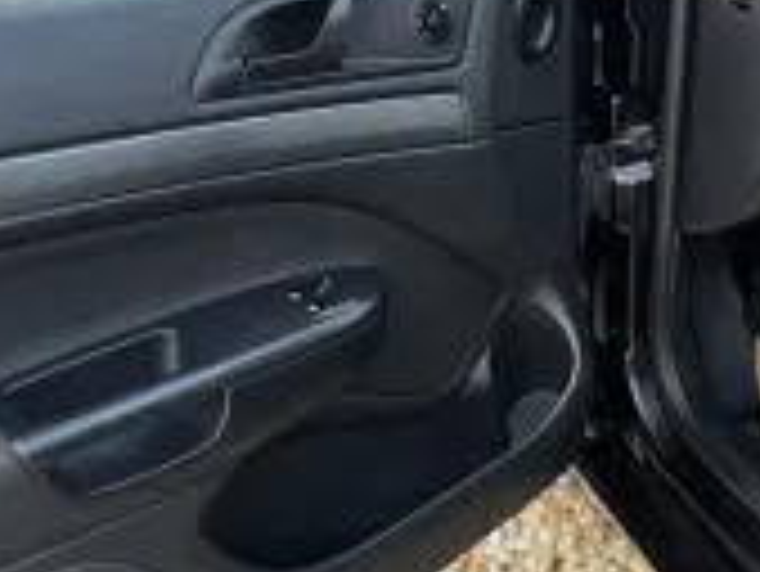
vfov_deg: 28.6
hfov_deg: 35.8
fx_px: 1121
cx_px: 648
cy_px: 324
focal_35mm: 51
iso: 200
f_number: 1.78
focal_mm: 6.76
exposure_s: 1/60
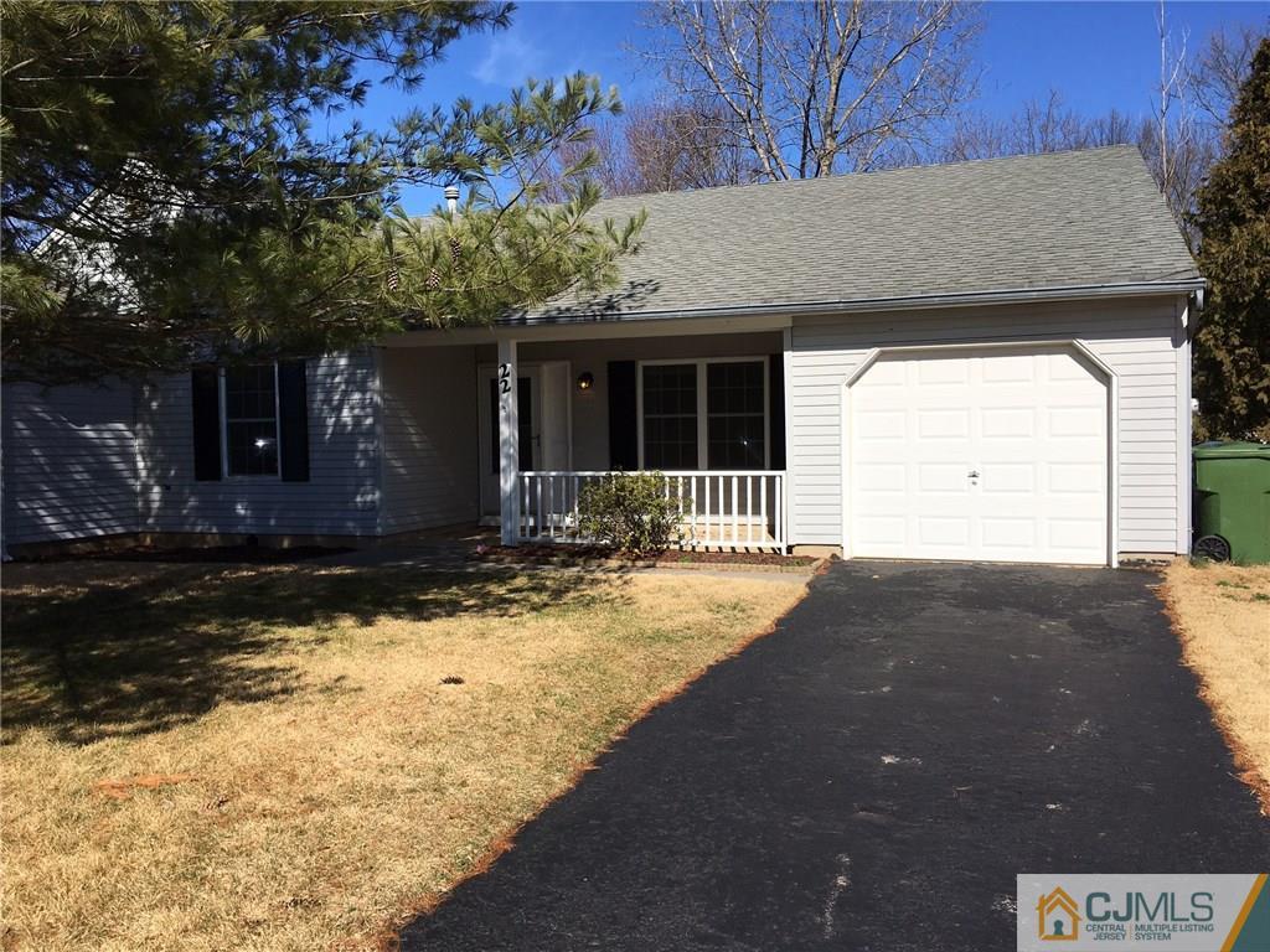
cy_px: 476
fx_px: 1064
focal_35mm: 29
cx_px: 635
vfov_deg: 48.2
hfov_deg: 61.7
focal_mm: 4.15
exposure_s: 1/2404
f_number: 2.2
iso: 25
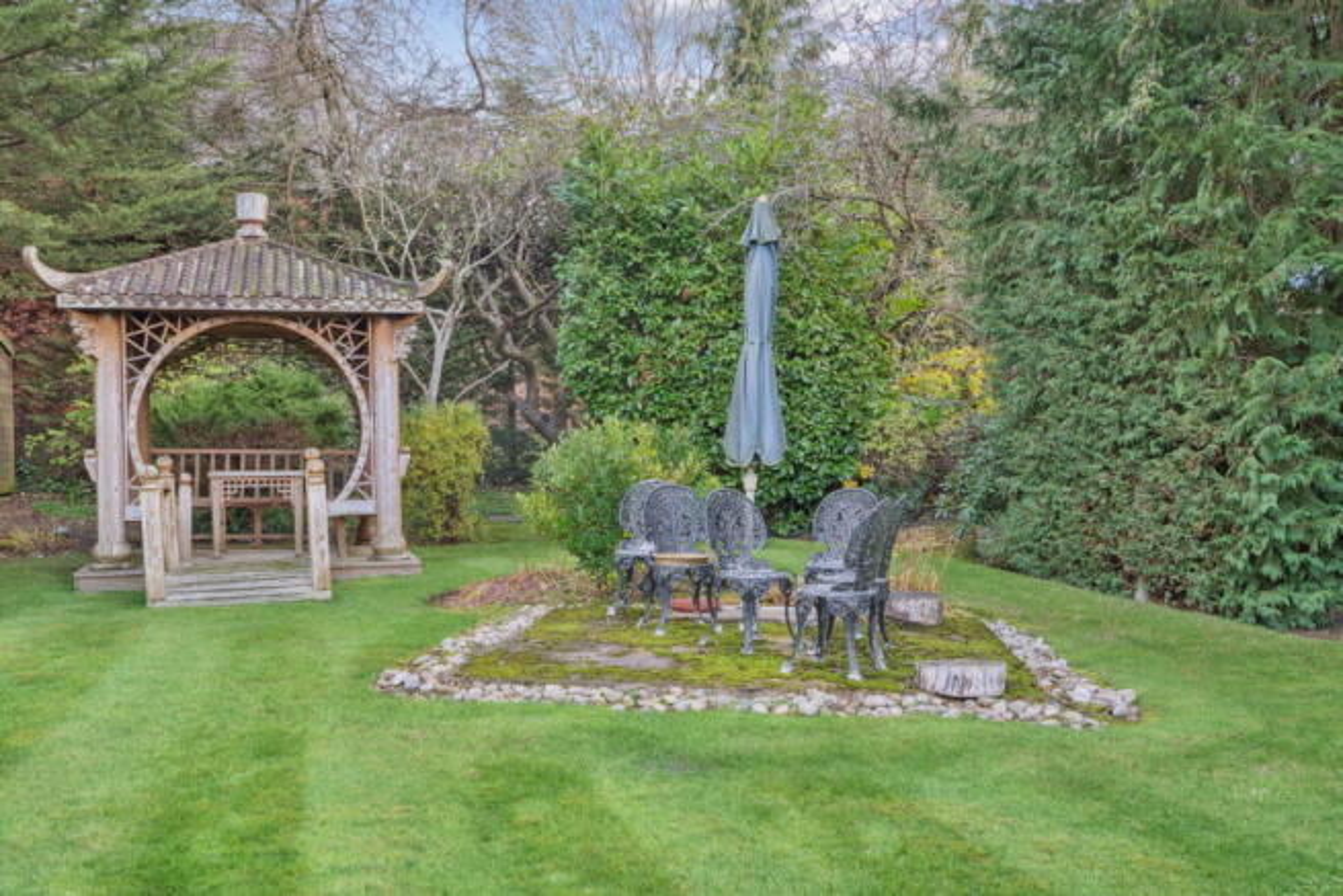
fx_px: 1306
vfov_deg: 37.9
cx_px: 672
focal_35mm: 35
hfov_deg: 54.4
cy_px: 448
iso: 640
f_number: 7.1
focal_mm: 35
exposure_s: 1/125
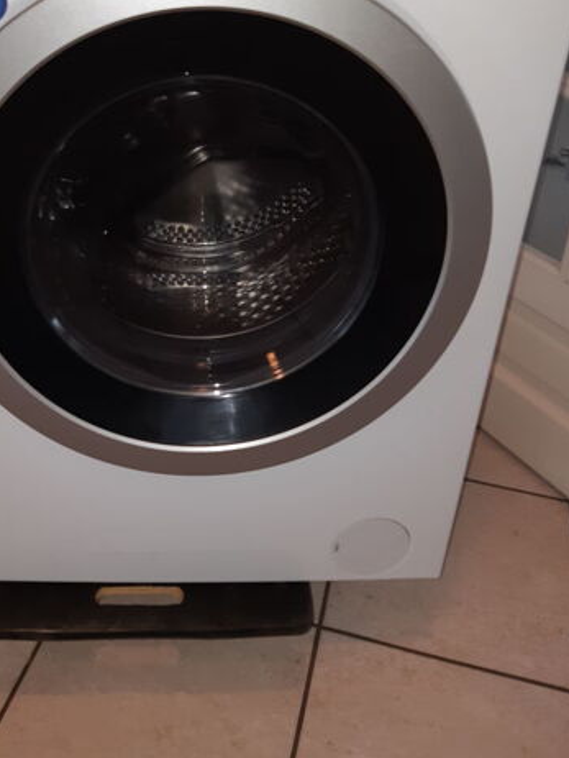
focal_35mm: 36
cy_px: 261
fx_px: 788
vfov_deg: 50.5
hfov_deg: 39.4
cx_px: 207
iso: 64
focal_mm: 3.93
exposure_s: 1/50
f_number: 1.7
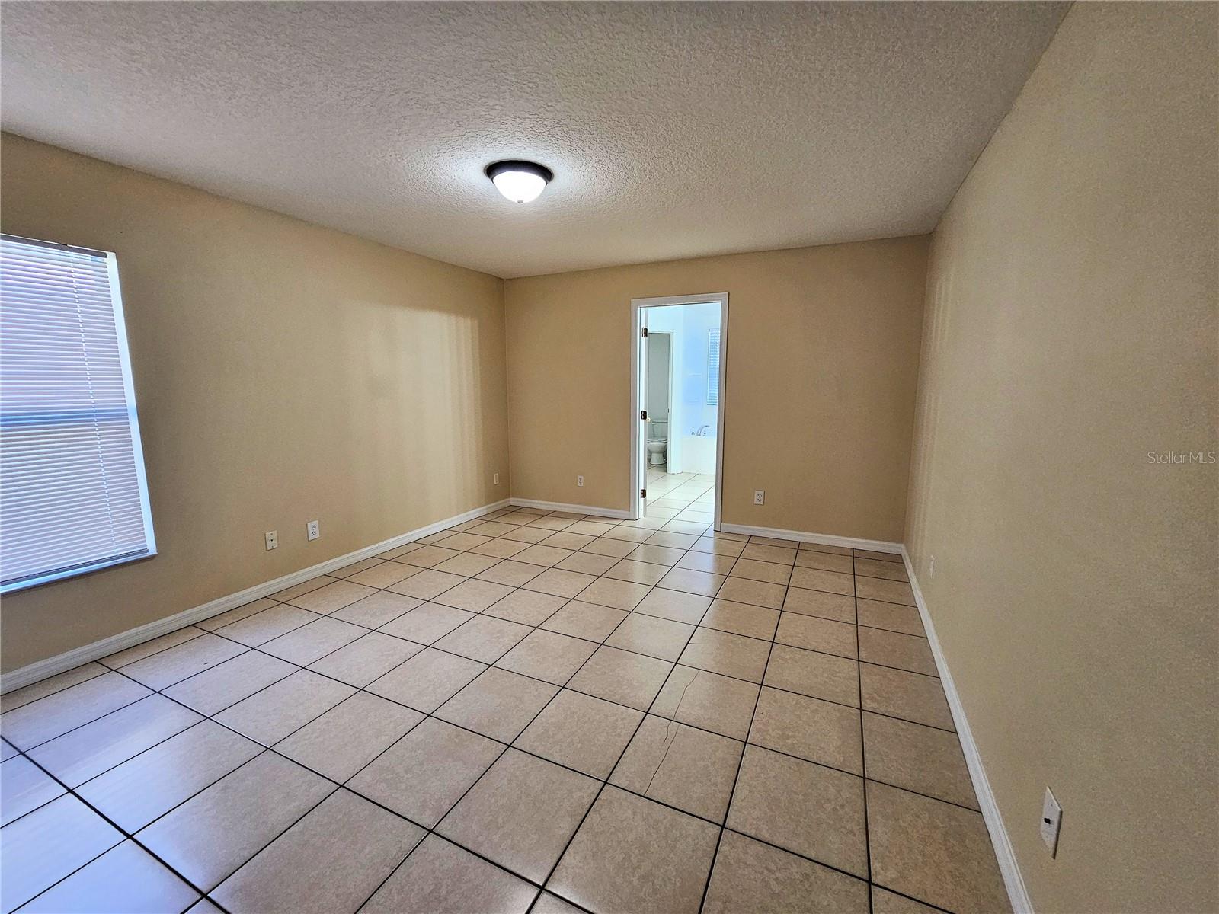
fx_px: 458
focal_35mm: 13
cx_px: 610
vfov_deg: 89.9
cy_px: 457
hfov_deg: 106.2
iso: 200
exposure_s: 1/60
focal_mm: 2.2
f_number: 2.2
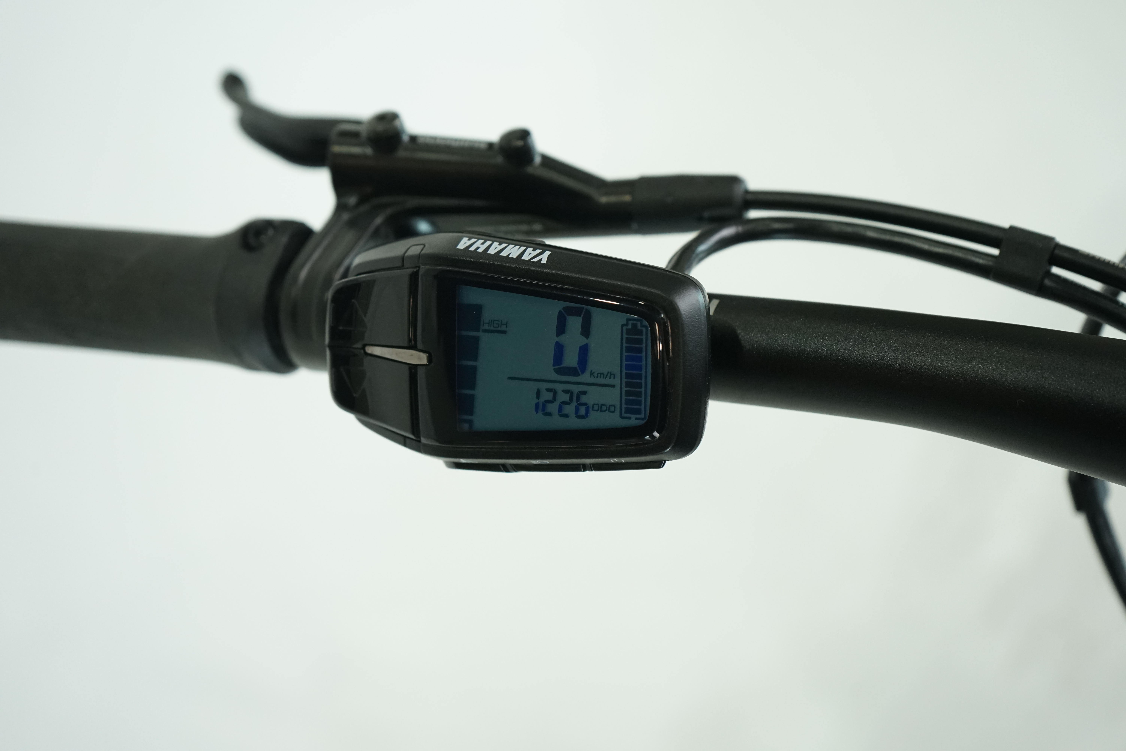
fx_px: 1501
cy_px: 376
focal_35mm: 48
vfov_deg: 28.1
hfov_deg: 41.1
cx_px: 563
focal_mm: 48
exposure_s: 1/200
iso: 1600
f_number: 5.6
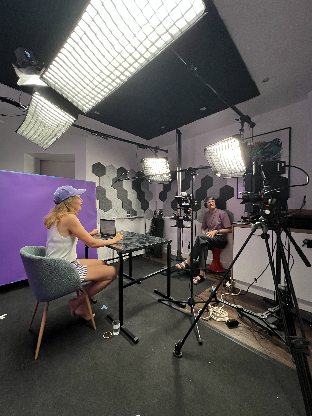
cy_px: 208
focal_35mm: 13
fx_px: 156
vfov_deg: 106.2
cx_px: 156
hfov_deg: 89.9
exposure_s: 1/60
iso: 1000
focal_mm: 1.57
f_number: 1.8
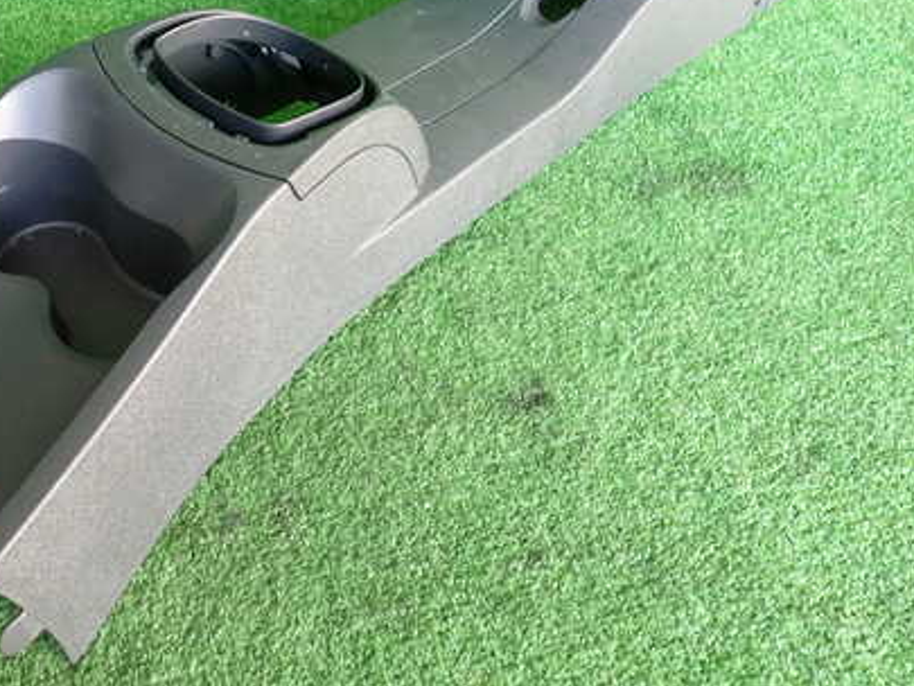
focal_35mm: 37
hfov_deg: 49.4
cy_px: 239
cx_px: 318
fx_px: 977
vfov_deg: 38.3
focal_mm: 4.5
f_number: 2
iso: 200
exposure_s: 1/60
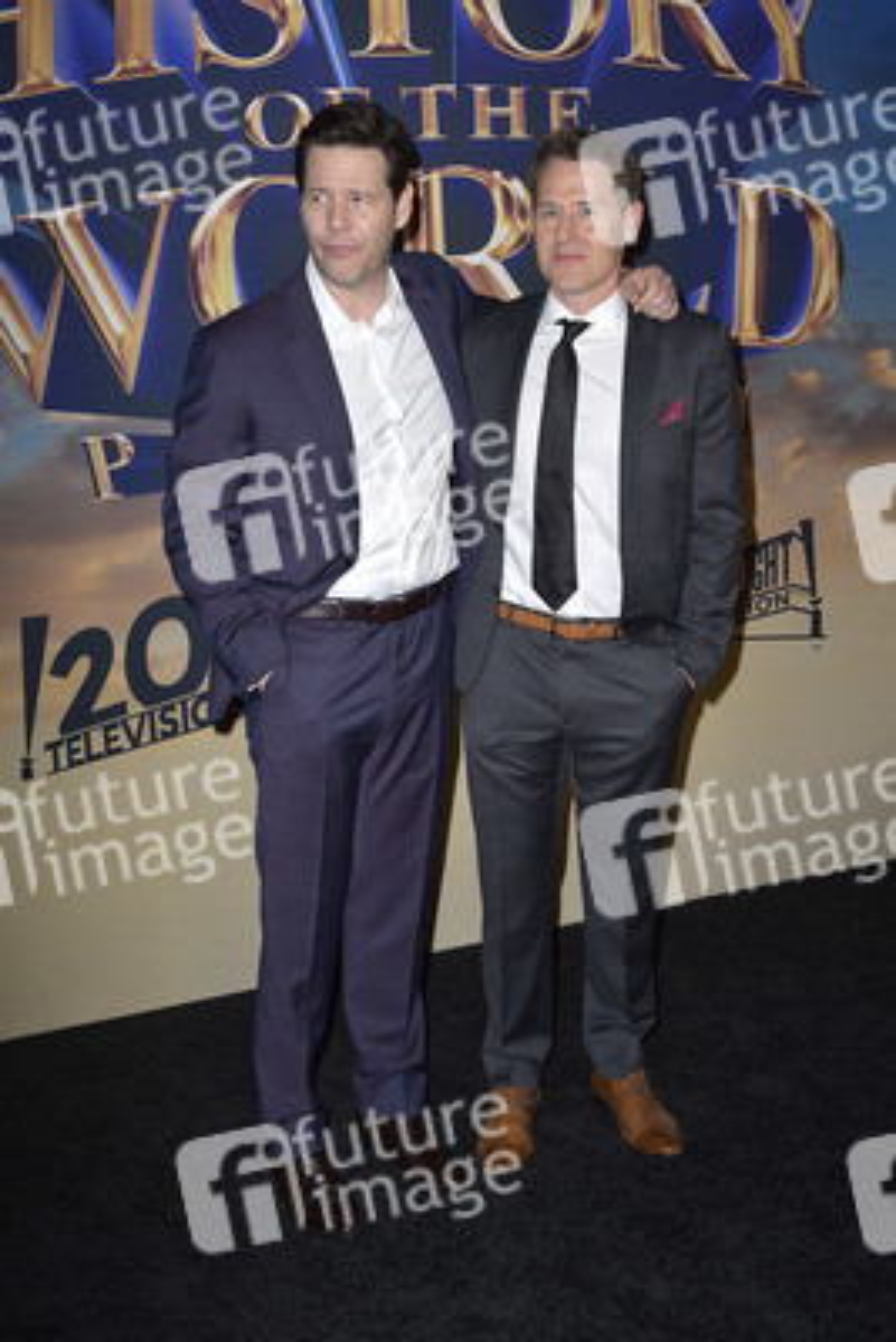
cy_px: 671
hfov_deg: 33.4
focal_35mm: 40
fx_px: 1492
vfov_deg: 48.4
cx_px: 448
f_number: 6.3
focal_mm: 40
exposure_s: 1/250
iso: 320
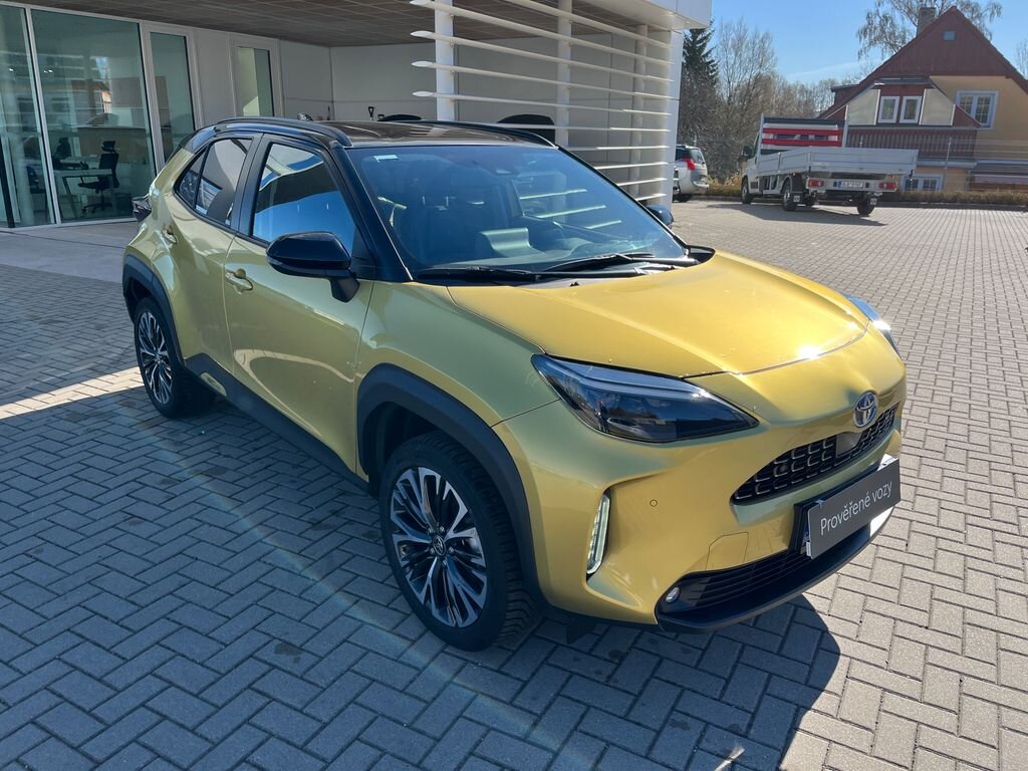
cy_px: 386
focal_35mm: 26
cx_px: 514
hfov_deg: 67.3
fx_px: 772
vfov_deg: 53.1
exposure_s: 1/1890
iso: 50
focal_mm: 5.1
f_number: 1.6
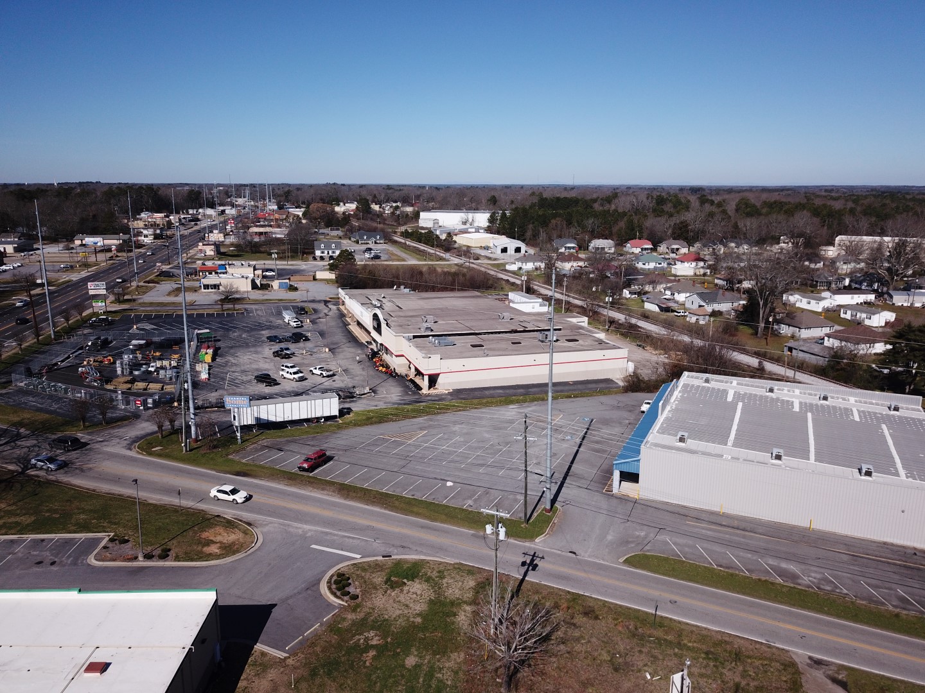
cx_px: 462
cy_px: 346
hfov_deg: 67.3
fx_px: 695
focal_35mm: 26
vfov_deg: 53.1
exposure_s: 1/2646
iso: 100
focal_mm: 4.7
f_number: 2.2
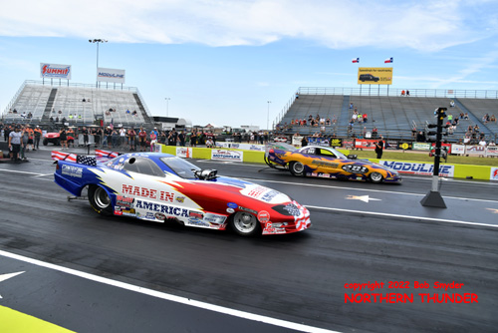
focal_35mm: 24
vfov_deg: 53.2
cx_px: 249
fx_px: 332
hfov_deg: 73.7
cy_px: 166
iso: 160
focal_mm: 16
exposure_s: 1/800
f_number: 5
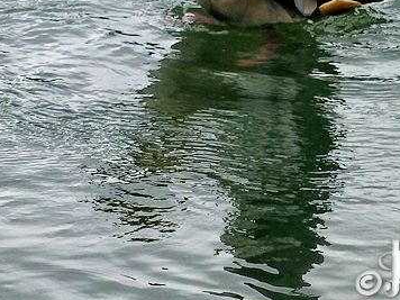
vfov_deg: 4.1
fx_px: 4160
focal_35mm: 360
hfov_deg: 5.5
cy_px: -17
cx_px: 70
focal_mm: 25.9
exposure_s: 1/320
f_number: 5.4
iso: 160
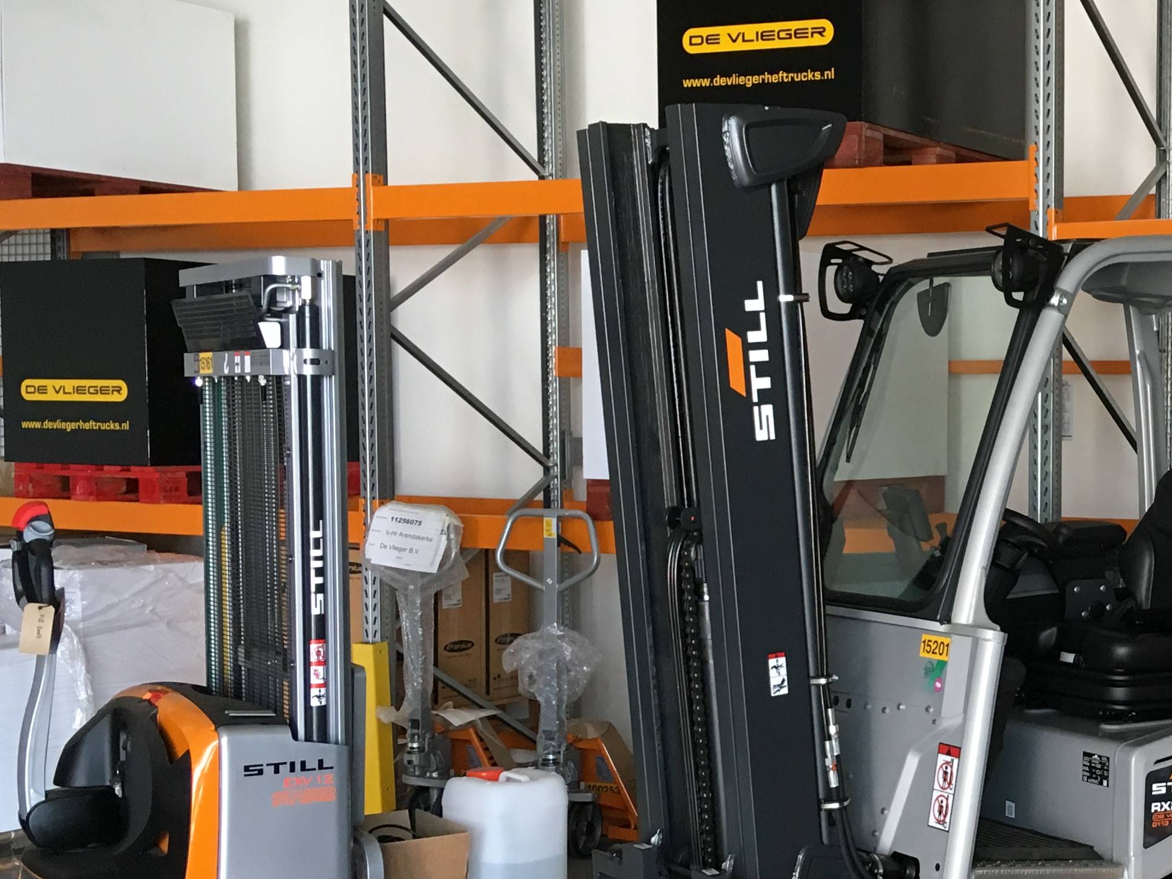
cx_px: 1128
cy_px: 544
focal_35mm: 60
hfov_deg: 30.3
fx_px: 2032
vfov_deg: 24.4
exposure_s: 1/33
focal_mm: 4.15
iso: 64
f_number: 2.2
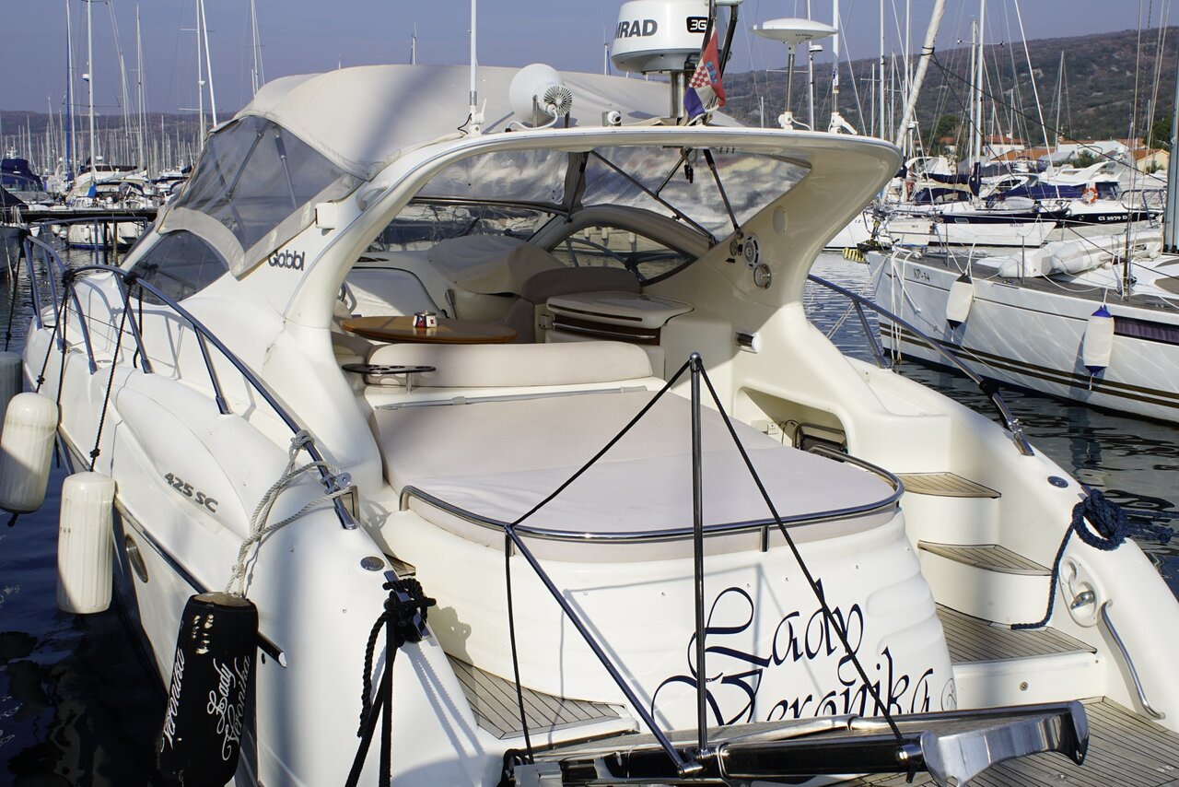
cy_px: 394
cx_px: 590
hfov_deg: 46.4
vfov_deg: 31.9
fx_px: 1376
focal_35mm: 42
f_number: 10
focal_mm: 28
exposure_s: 1/250
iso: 100
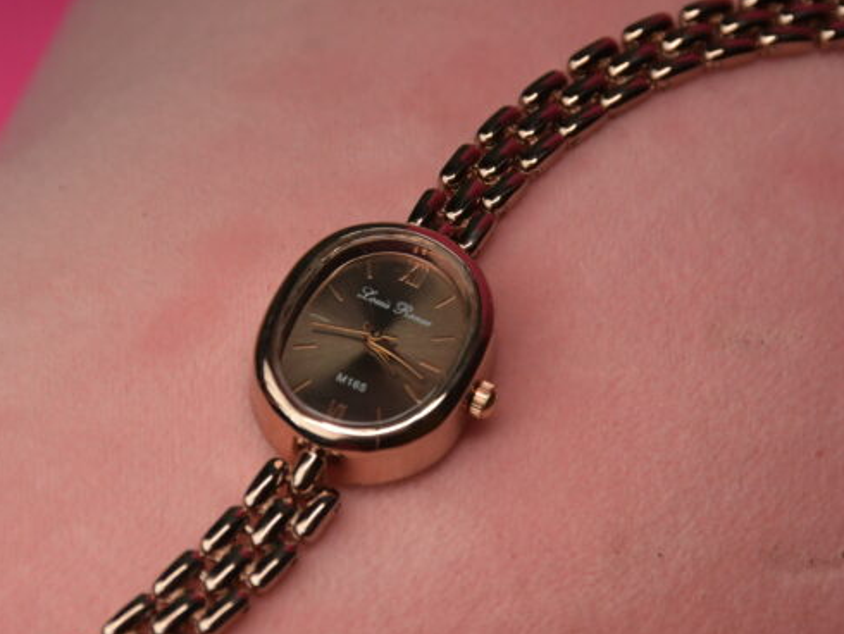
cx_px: 424
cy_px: 310
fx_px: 6025
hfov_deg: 8.0
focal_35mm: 247
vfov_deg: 6.0
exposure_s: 1/500
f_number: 11
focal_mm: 140
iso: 2500
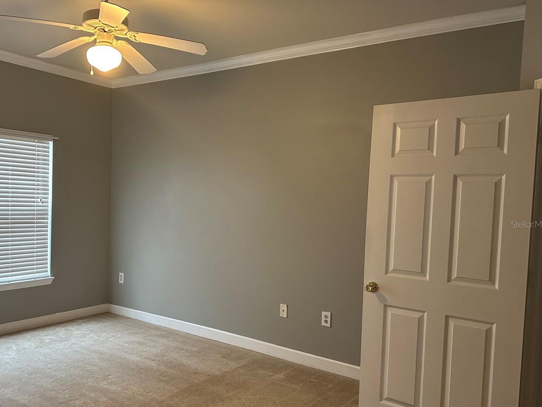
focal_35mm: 31
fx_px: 485
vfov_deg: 45.4
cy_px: 224
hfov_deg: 57.6
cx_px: 202
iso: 250
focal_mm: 6.86
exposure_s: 1/60
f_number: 1.78
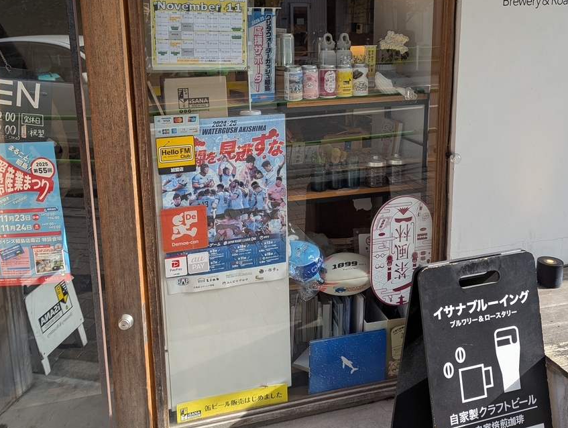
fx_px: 559
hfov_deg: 53.9
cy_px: 133
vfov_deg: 41.2
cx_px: 290
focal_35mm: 34
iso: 39
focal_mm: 6.81
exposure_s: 1/380
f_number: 1.85
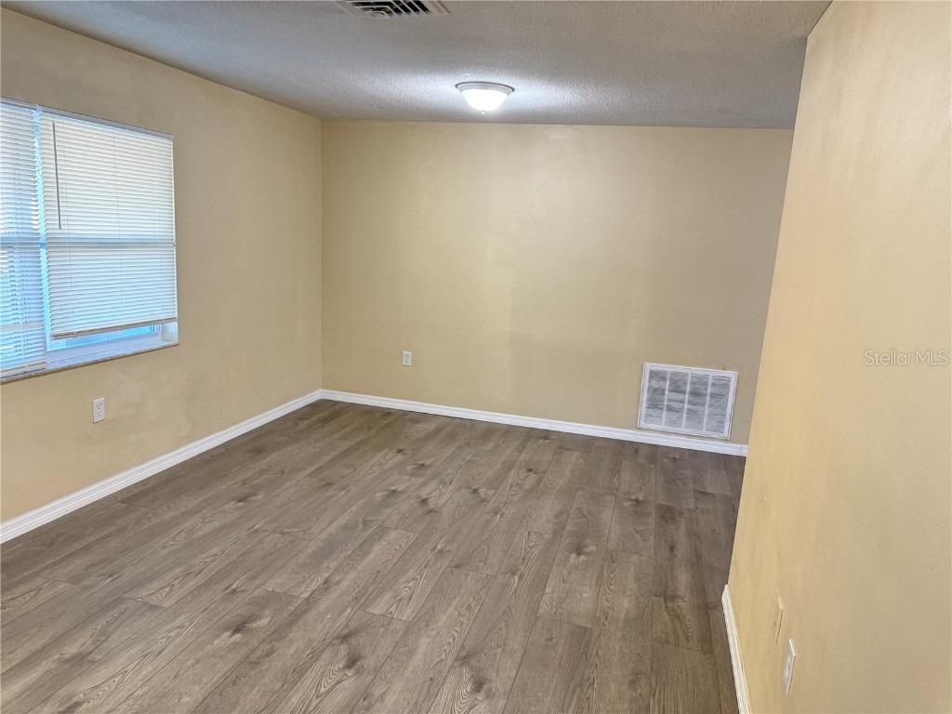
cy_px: 357
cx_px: 476
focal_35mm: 24
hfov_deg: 71.6
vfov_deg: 56.8
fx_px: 660
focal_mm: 6.76
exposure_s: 1/60
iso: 320
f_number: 1.78
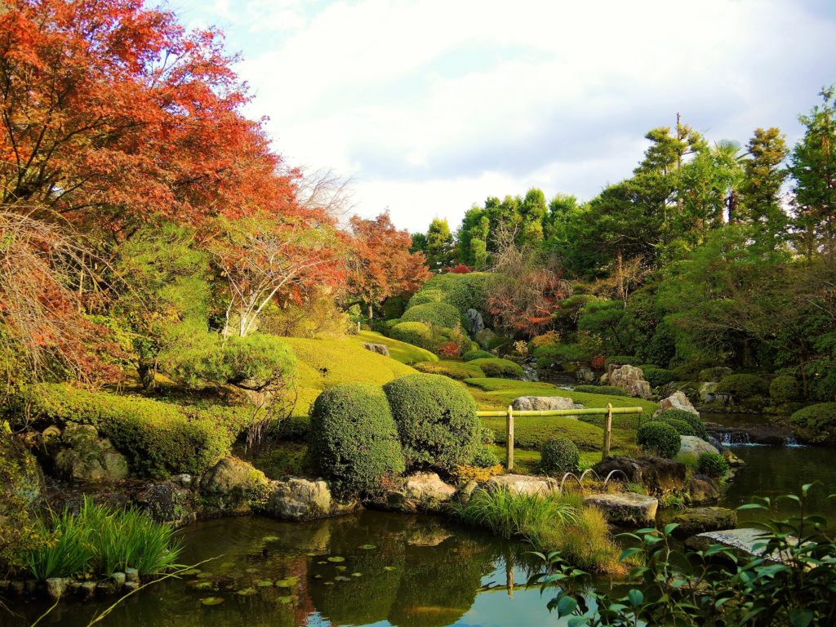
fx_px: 676
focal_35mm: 28
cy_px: 314
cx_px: 418
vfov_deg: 49.7
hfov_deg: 63.4
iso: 80
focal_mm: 6
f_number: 2
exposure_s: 1/640
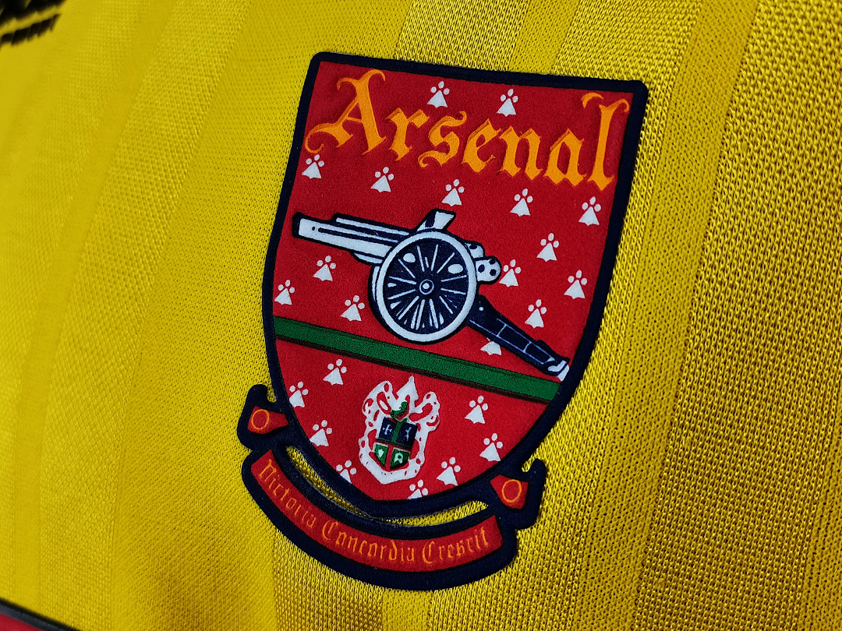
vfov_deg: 29.7
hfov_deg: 38.9
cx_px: 421
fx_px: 1192
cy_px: 316
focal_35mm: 49
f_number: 1.8
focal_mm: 5.58
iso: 160
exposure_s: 1/120
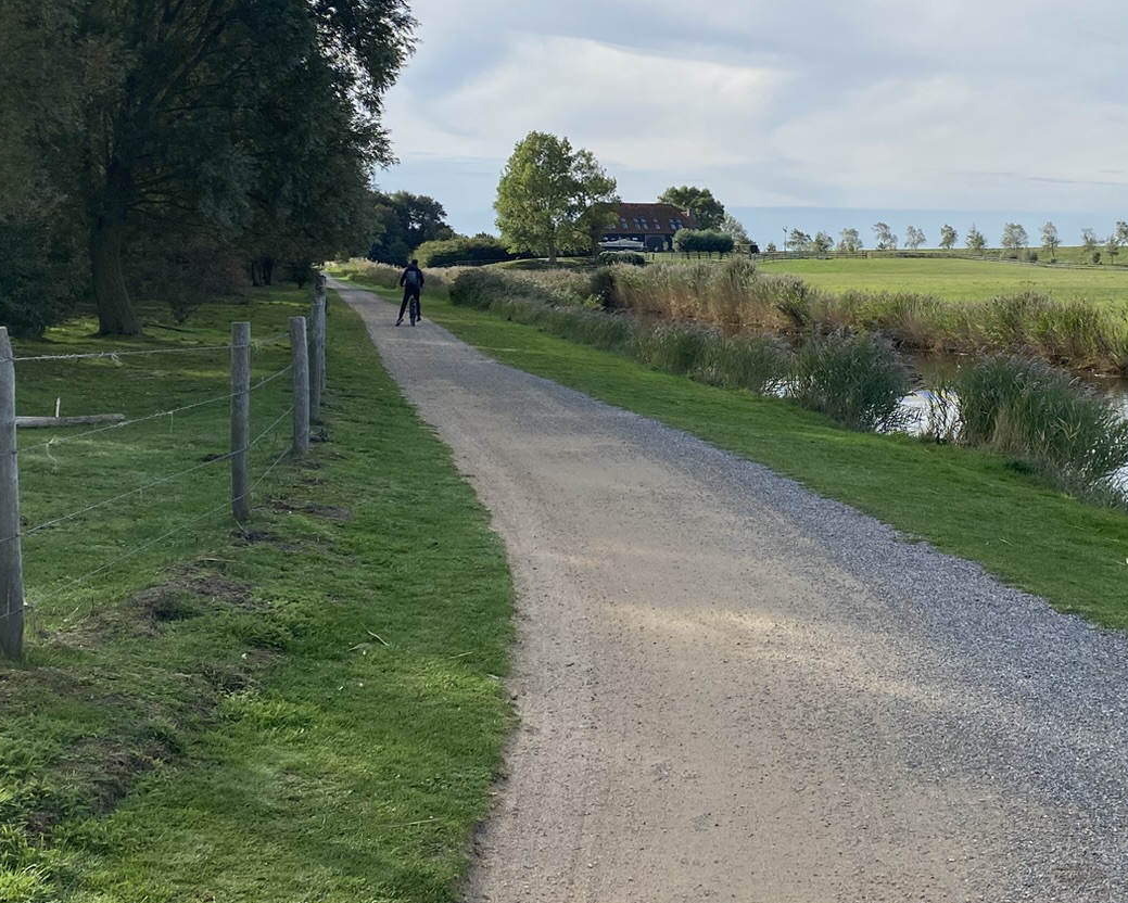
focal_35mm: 50
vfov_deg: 29.9
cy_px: 259
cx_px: 773
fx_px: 1670
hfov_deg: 36.8
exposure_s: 1/3125
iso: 32
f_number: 1.8
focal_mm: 4.25
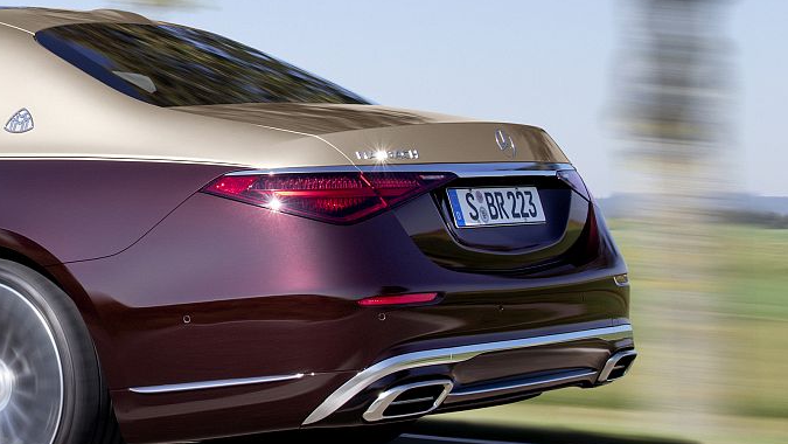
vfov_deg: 11.9
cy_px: -12
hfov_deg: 19.8
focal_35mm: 101
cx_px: -167
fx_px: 2111
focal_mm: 31
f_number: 8
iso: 31
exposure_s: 1/80
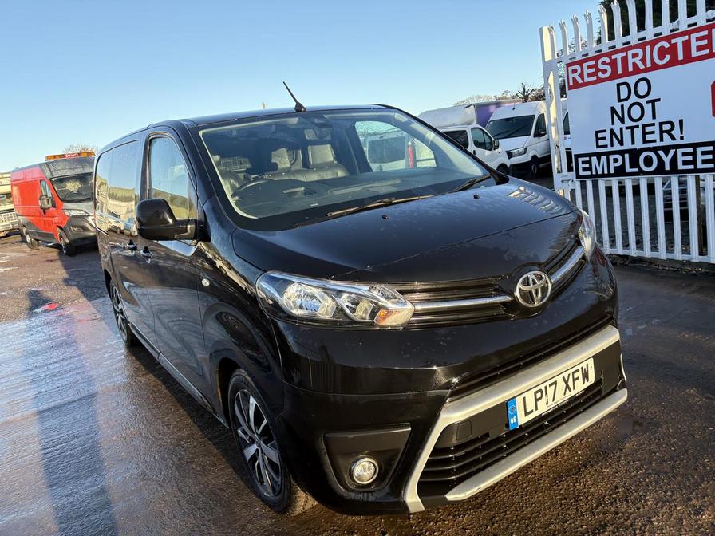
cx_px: 358
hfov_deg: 67.3
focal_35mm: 26
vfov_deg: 53.1
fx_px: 537
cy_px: 268
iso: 64
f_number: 1.6
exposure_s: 1/773
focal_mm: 5.96
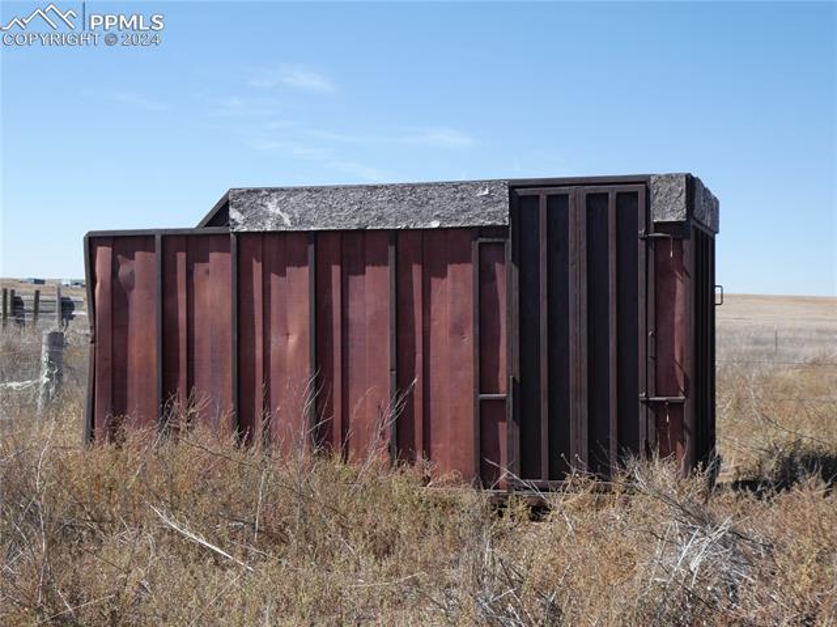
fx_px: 1208
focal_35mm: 50
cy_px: 314
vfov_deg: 29.1
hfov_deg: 38.2
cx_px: 418
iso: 80
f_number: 4.1
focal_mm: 9
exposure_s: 1/500
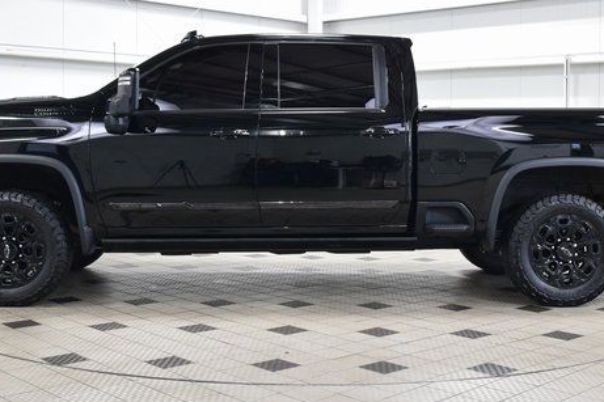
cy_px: 176
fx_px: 839
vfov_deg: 27.0
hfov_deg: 39.6
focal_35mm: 50
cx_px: 300
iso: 900
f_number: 6.3
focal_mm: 24
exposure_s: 1/15
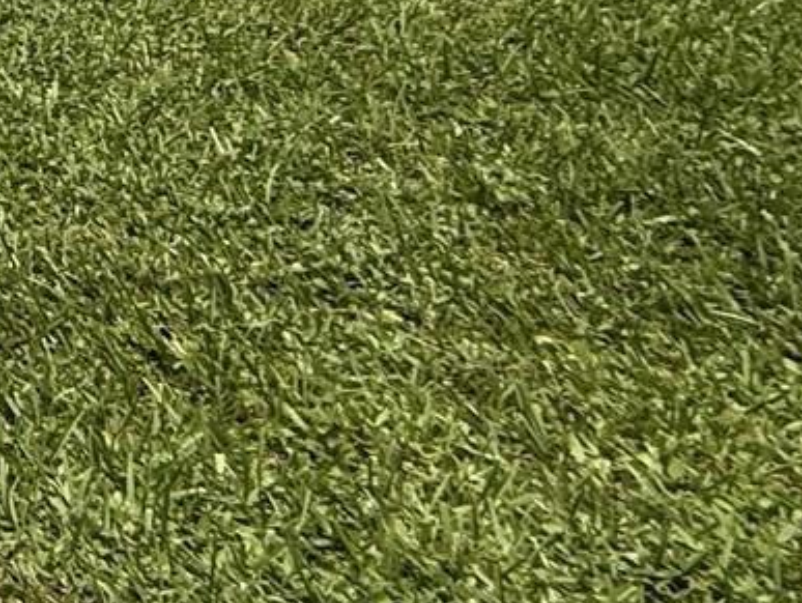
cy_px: -609
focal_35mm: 74
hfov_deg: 13.7
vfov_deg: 15.7
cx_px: -1289
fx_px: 1716
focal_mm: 2.22
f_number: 2.2
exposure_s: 1/4149
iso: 50
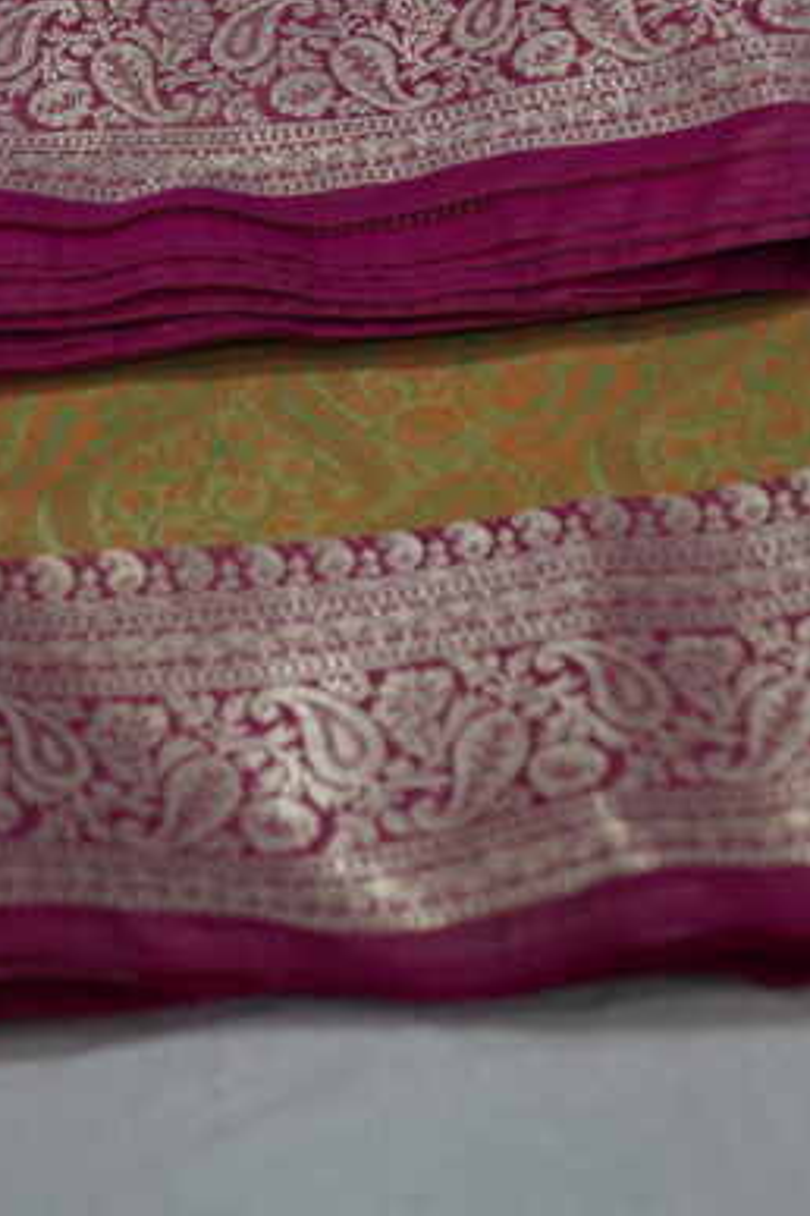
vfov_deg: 20.0
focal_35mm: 100
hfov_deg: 13.6
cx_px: 151
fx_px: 3375
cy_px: 94
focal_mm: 43
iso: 2500
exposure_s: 1/160
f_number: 4.5
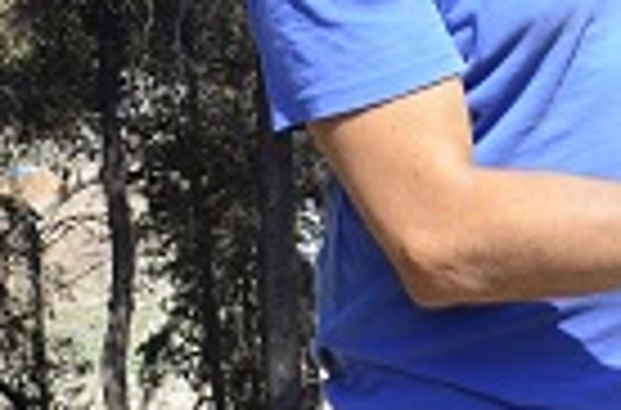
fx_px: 2358
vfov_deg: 9.8
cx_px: 914
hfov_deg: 14.1
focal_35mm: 137
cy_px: -101
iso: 400
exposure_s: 1/400
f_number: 10
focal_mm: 21
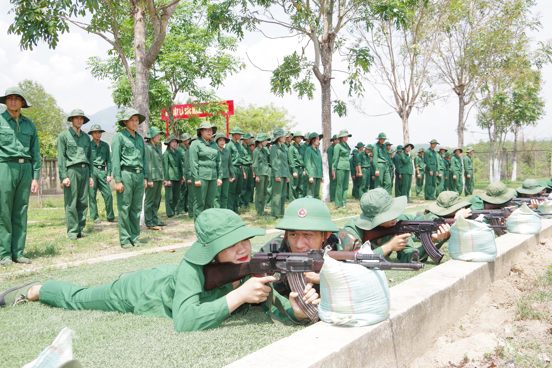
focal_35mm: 36
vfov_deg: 36.9
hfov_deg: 53.1
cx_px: 276
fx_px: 552
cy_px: 184
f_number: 7.1
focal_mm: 24
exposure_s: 1/180
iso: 200
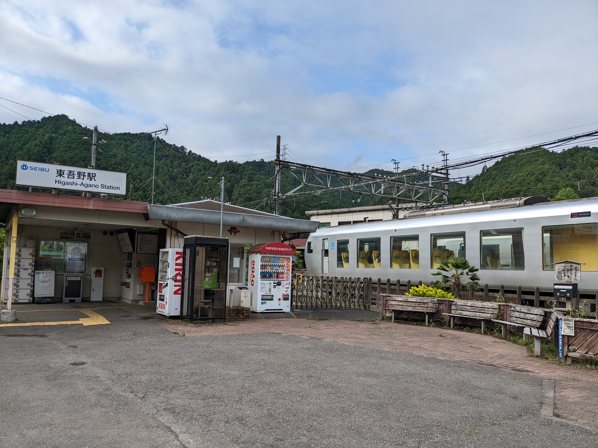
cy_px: 224
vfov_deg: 51.4
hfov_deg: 65.3
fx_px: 466
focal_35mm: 27
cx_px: 299
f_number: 1.73
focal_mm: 4.38
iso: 59
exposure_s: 1/2924
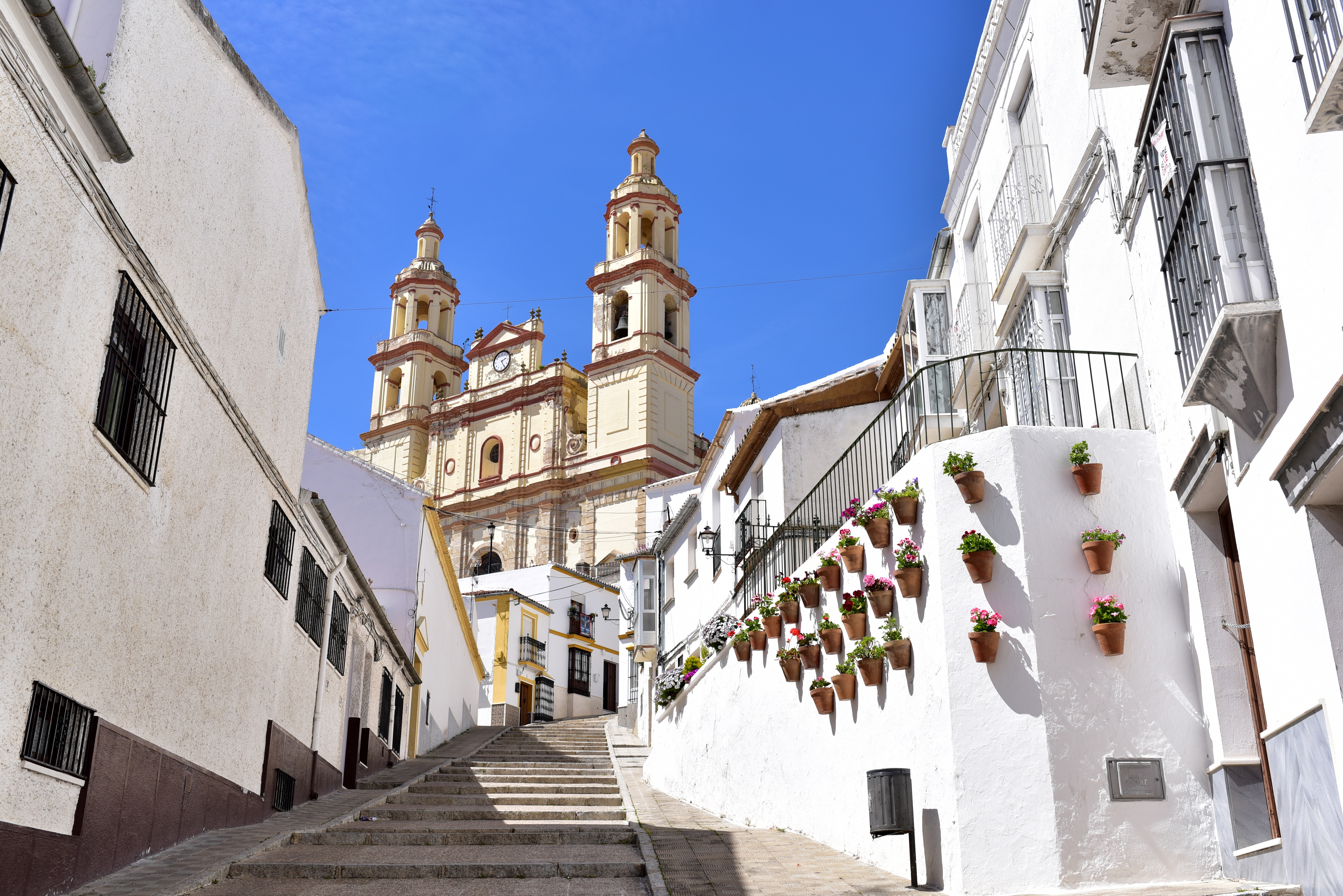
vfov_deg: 37.9
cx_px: 672
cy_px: 448
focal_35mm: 35
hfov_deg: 54.4
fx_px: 1306
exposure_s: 1/500
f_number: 5.6
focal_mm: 35
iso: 100
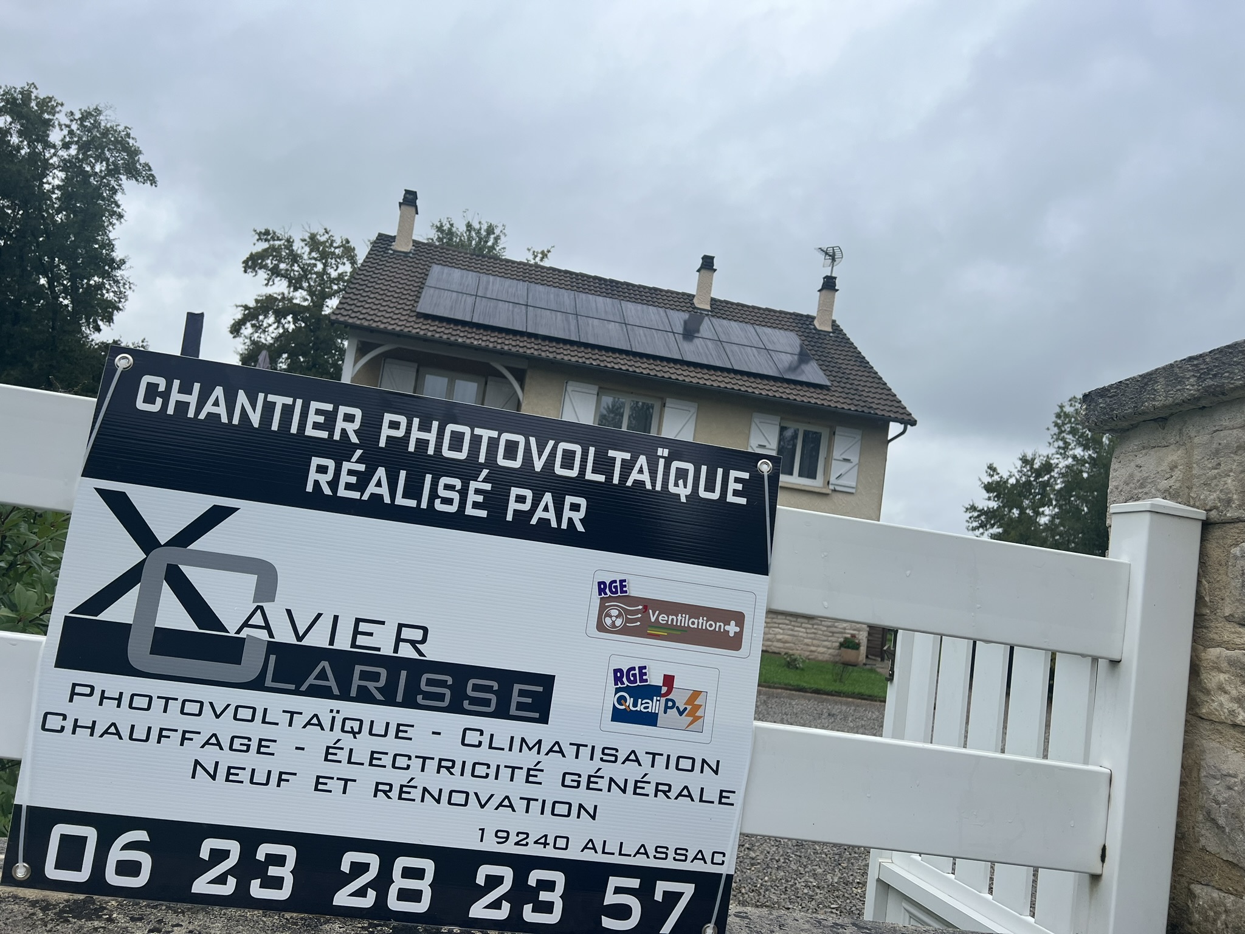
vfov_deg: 53.1
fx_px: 935
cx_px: 622
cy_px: 467
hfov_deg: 67.3
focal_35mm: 26
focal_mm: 5.7
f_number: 1.5
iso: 50
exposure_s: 1/1395
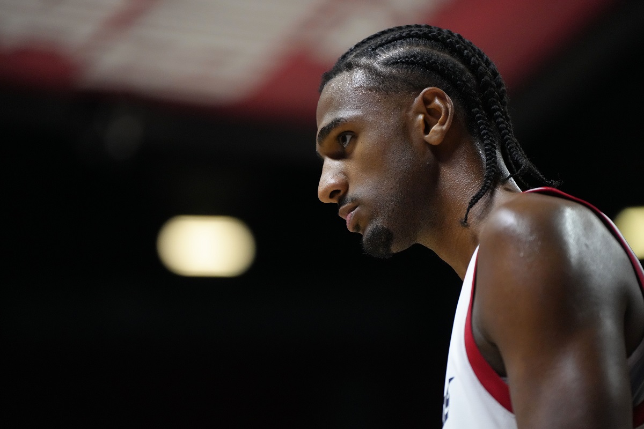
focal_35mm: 200
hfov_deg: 10.3
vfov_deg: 6.9
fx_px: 3577
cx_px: 322
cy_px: 214
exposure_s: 1/2000
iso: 5000
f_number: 2.8
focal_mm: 200
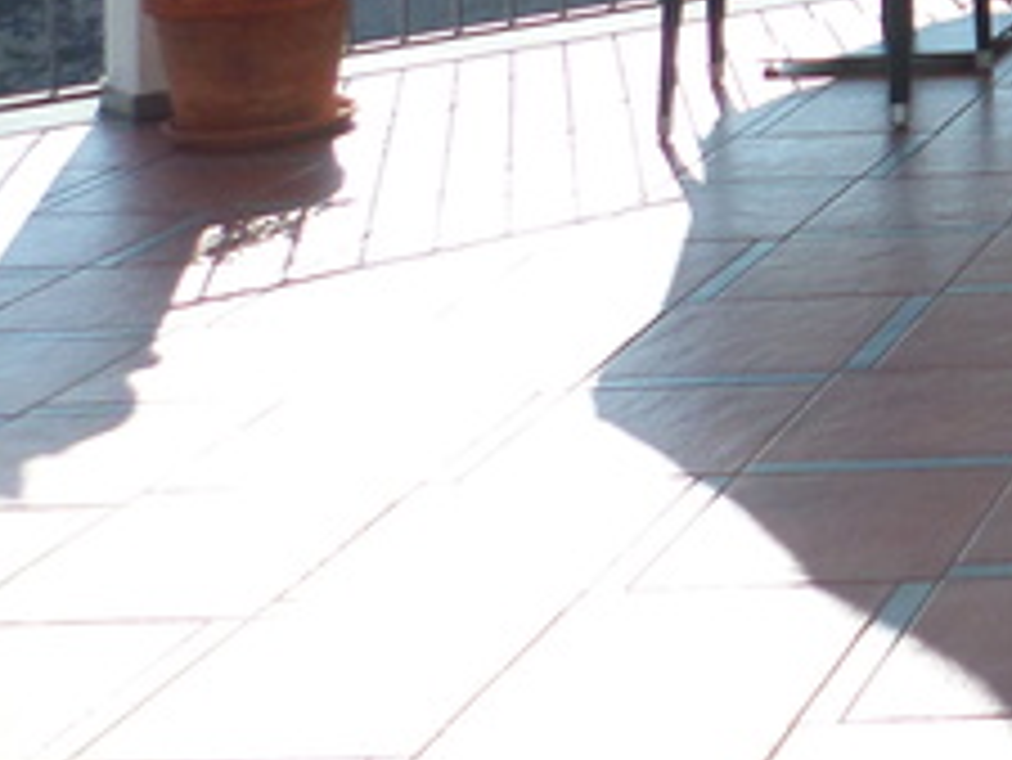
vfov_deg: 14.8
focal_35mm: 89
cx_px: 1723
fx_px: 2603
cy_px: -549
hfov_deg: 18.2
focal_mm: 4.5
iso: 80
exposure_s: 1/1500
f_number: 2.5
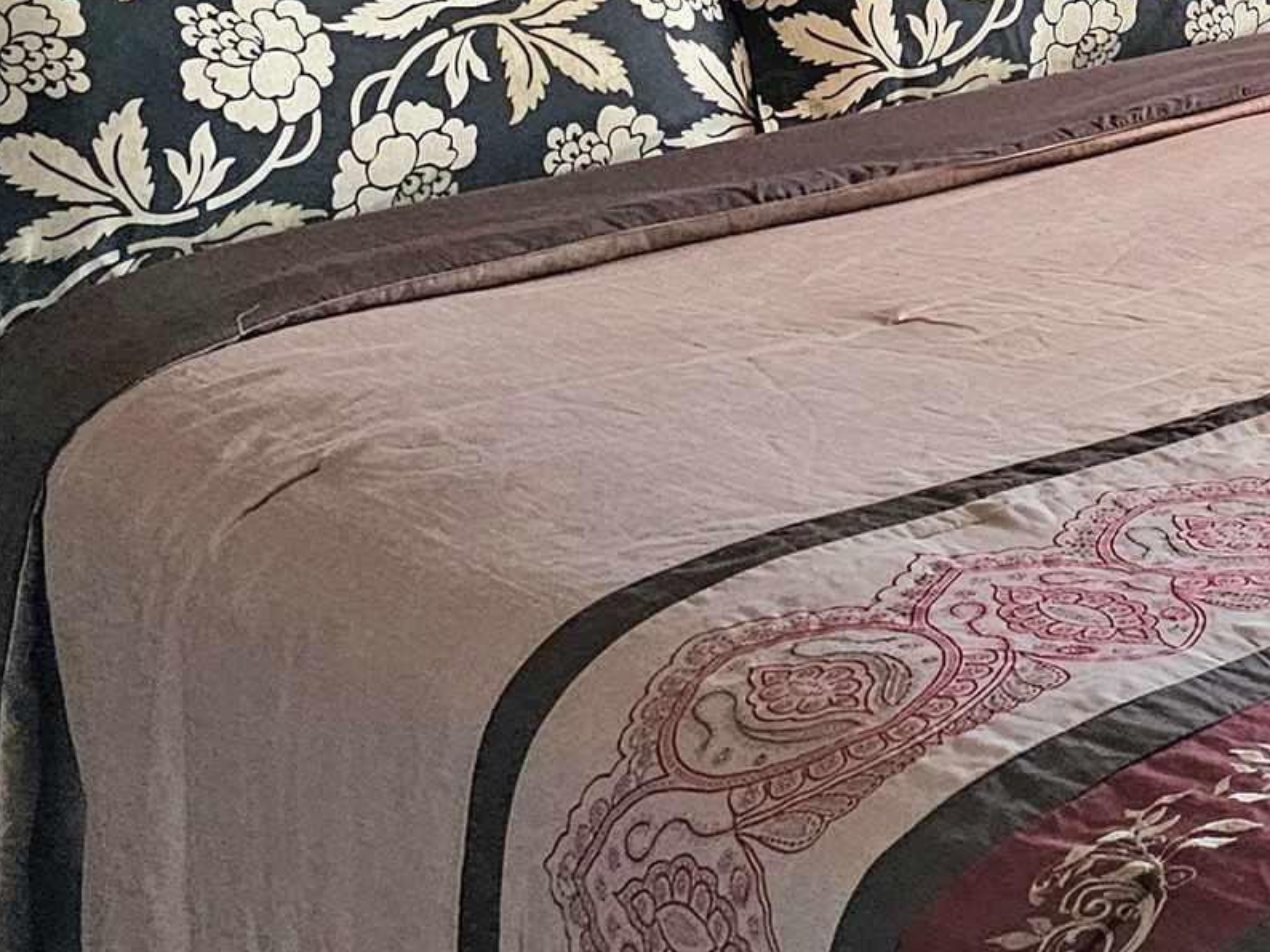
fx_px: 3264
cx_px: 1654
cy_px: -354
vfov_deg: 15.6
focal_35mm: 89
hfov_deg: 20.2
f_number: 1.7
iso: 800
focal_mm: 6.3
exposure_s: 1/120
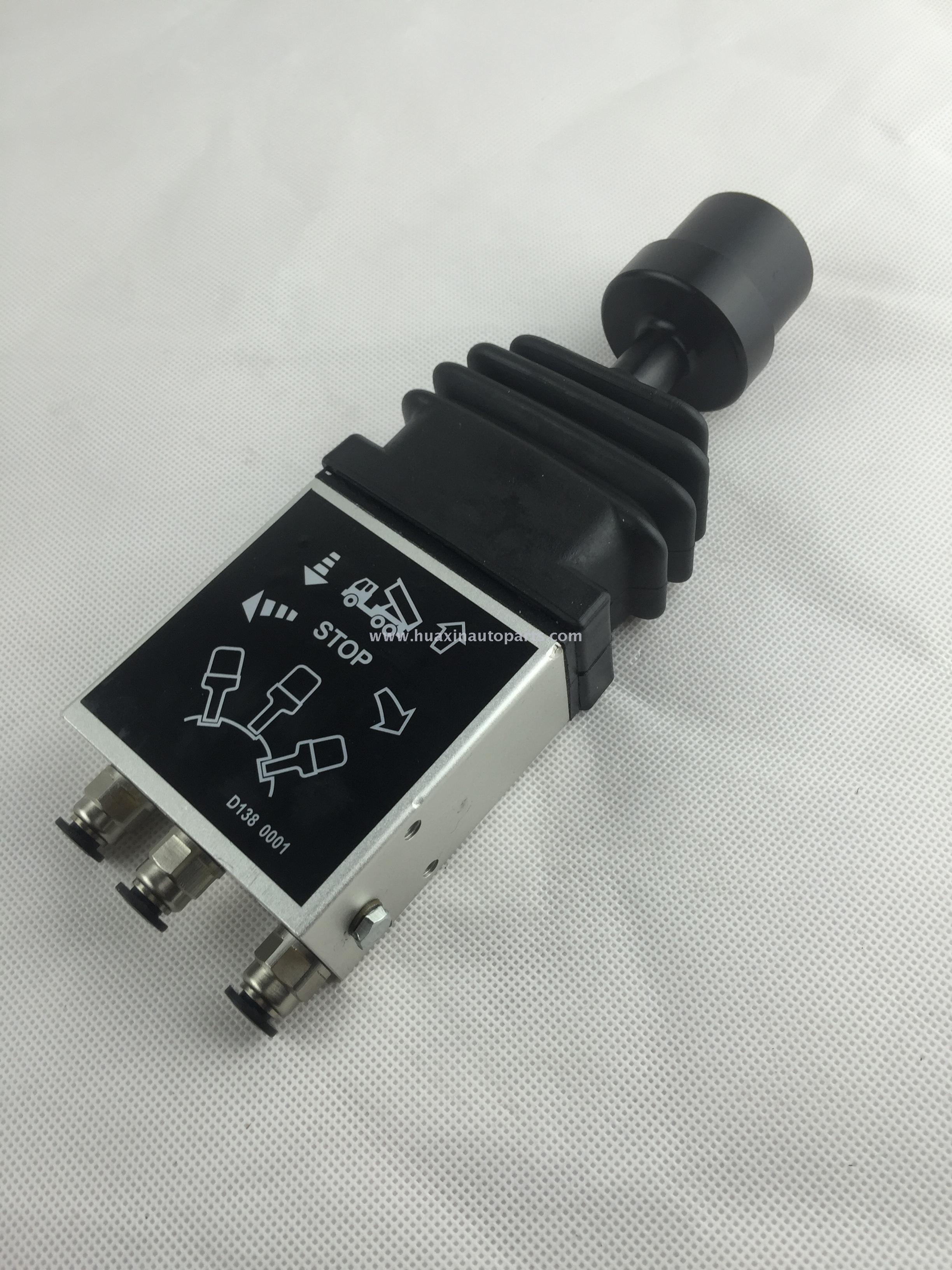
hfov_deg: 48.2
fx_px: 1063
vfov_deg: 61.7
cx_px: 476
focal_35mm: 29
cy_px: 635
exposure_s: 1/100
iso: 40
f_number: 2.2
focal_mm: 4.15
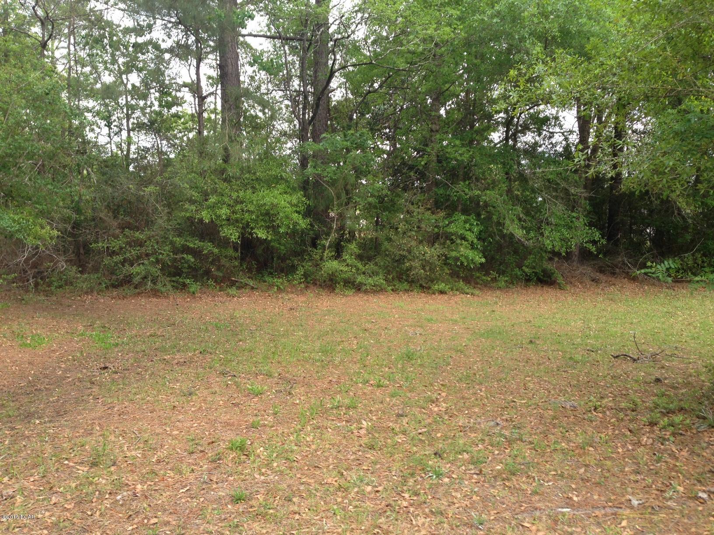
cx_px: 357
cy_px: 268
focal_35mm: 33
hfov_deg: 55.4
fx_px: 681
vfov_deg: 42.9
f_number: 2.4
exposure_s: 1/182
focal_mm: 4.12
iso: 50
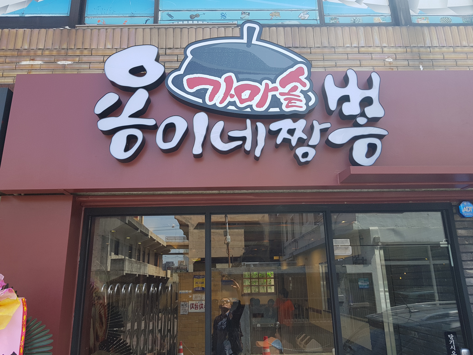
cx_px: 236
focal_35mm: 26
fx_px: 355
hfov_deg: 67.3
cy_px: 178
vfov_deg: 53.1
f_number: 1.7
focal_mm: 4.2
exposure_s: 1/496
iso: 40
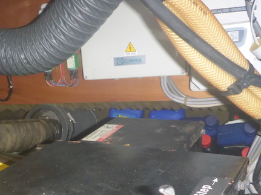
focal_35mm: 52
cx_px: 43
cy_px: 180
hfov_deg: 35.3
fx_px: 392
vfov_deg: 26.9
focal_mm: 4.9
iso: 800
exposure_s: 1/125
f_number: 3.3
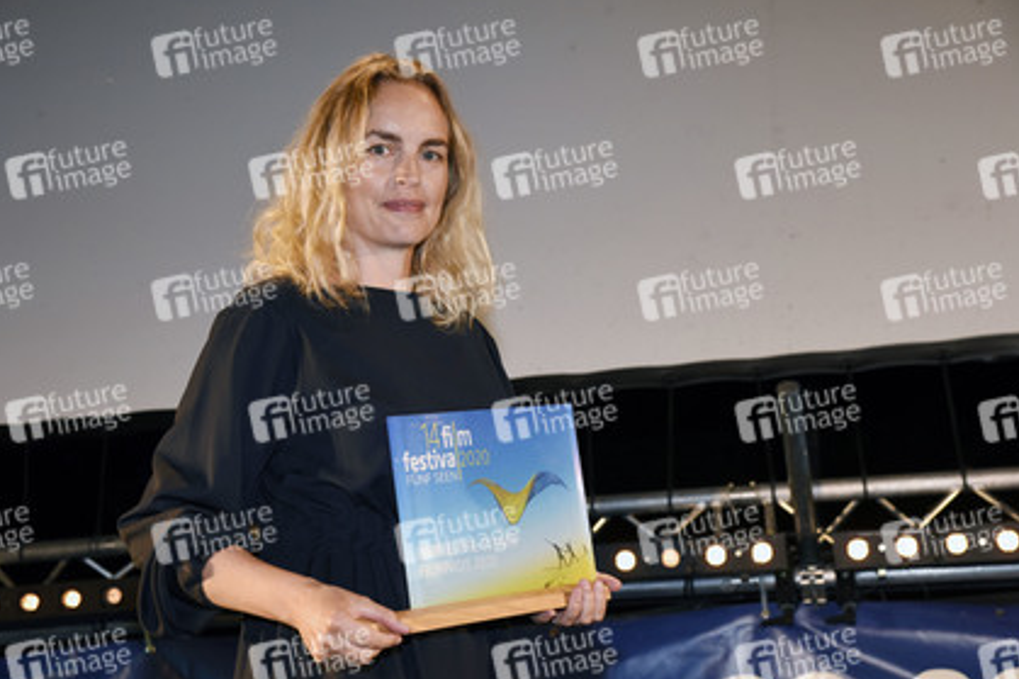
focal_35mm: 70
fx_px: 1981
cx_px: 490
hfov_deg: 28.9
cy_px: 353
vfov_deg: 19.4
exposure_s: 1/160
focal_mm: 65
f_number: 6.3
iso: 2000
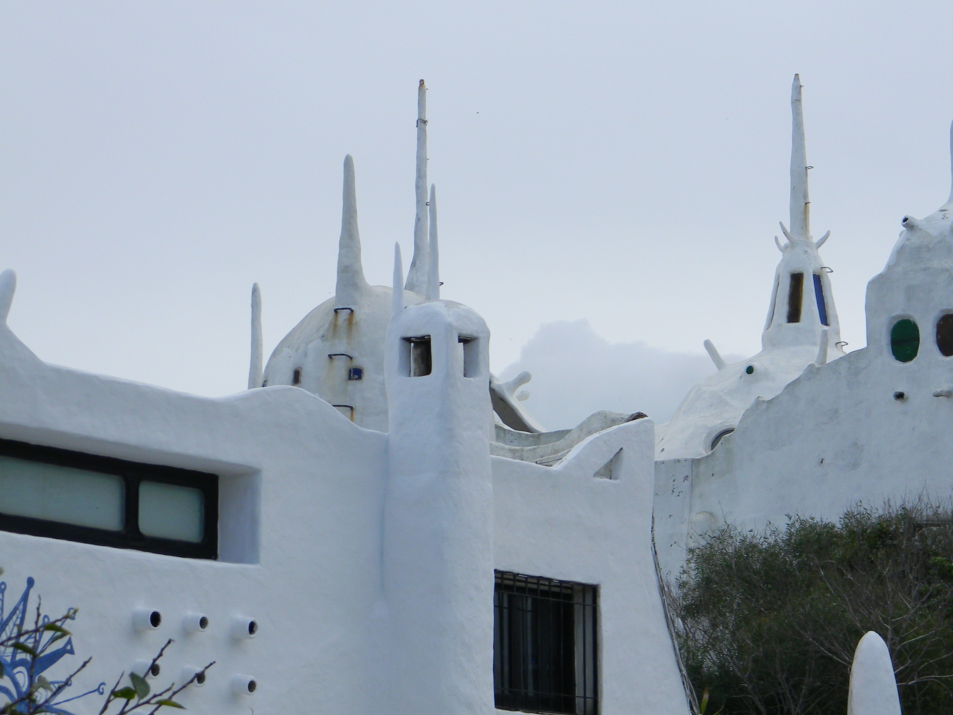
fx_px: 2973
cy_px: 411
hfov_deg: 18.2
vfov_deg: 13.7
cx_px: 618
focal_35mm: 108
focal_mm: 15.1
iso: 80
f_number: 9
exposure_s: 1/234
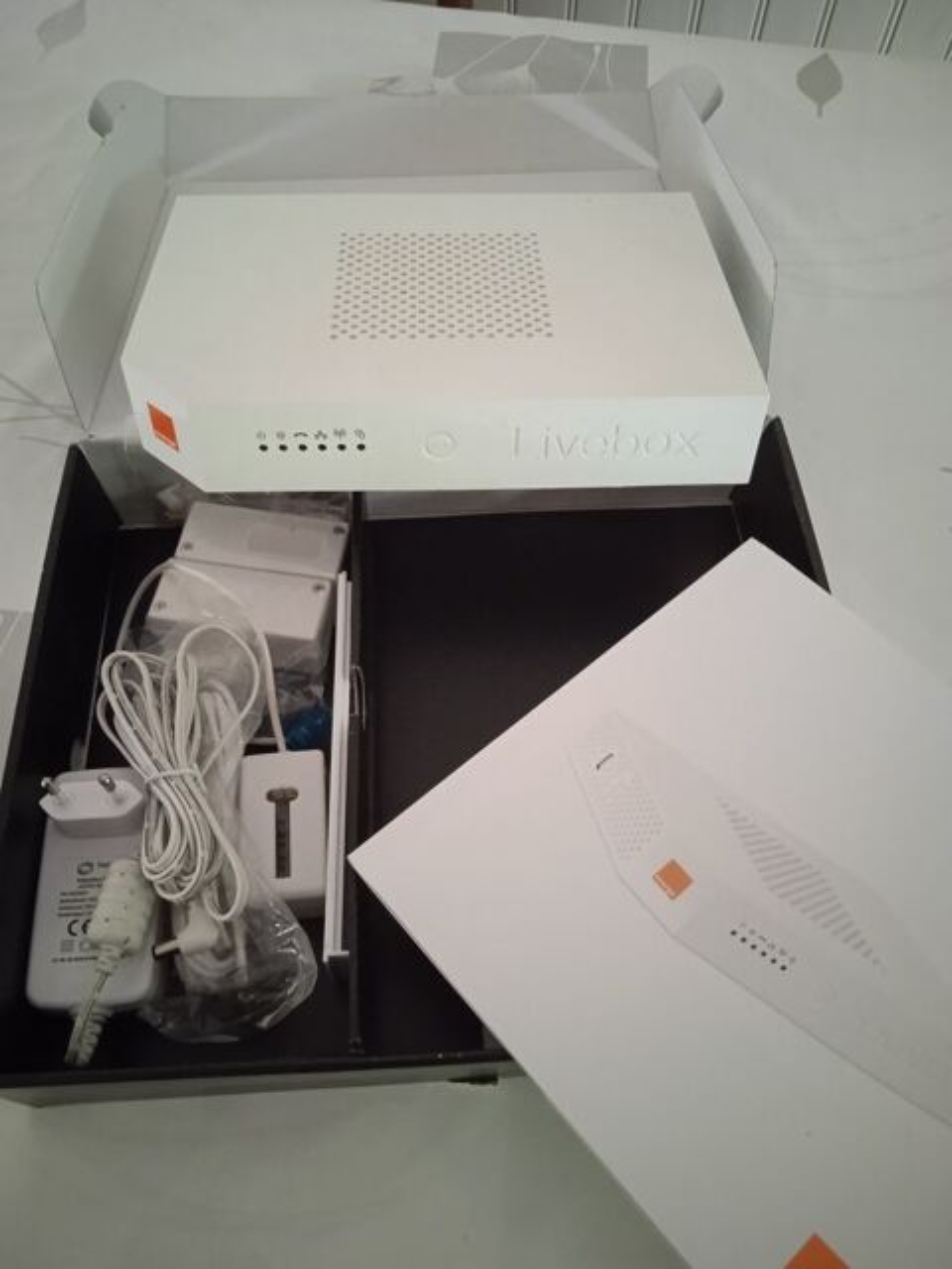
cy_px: 634
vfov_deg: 63.4
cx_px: 476
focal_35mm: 28
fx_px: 1027
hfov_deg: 49.7
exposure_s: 1/14.3
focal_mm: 3.43
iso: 1851
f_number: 2.2
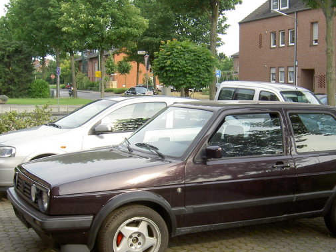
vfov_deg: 26.9
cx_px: 223
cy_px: 160
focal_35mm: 54
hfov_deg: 35.2
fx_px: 524
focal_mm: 5.6
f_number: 4.7
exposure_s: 1/100
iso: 50
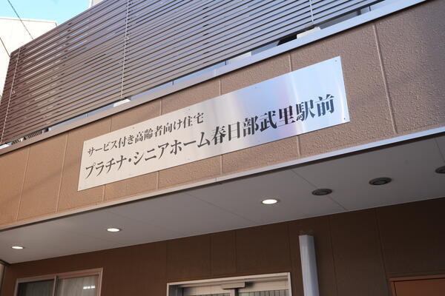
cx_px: 222
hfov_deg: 54.4
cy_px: 148
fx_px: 433
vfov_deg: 37.9
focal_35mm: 35
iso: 100
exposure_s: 1/25
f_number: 8
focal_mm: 35
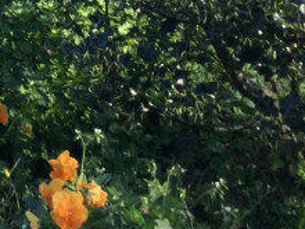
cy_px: -233
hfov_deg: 12.0
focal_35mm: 144
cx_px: -337
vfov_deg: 9.6
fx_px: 1269
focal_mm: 3.3
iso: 25
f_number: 2.4
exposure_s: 1/226
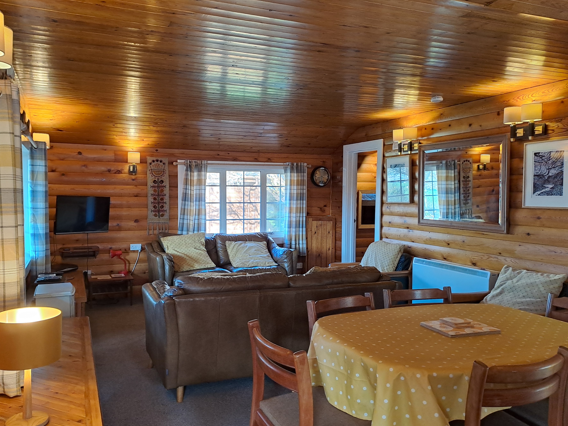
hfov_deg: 63.4
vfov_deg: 49.7
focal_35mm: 28
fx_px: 459
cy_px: 226
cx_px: 263
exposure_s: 1/50
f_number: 1.8
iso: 160
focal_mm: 4.65
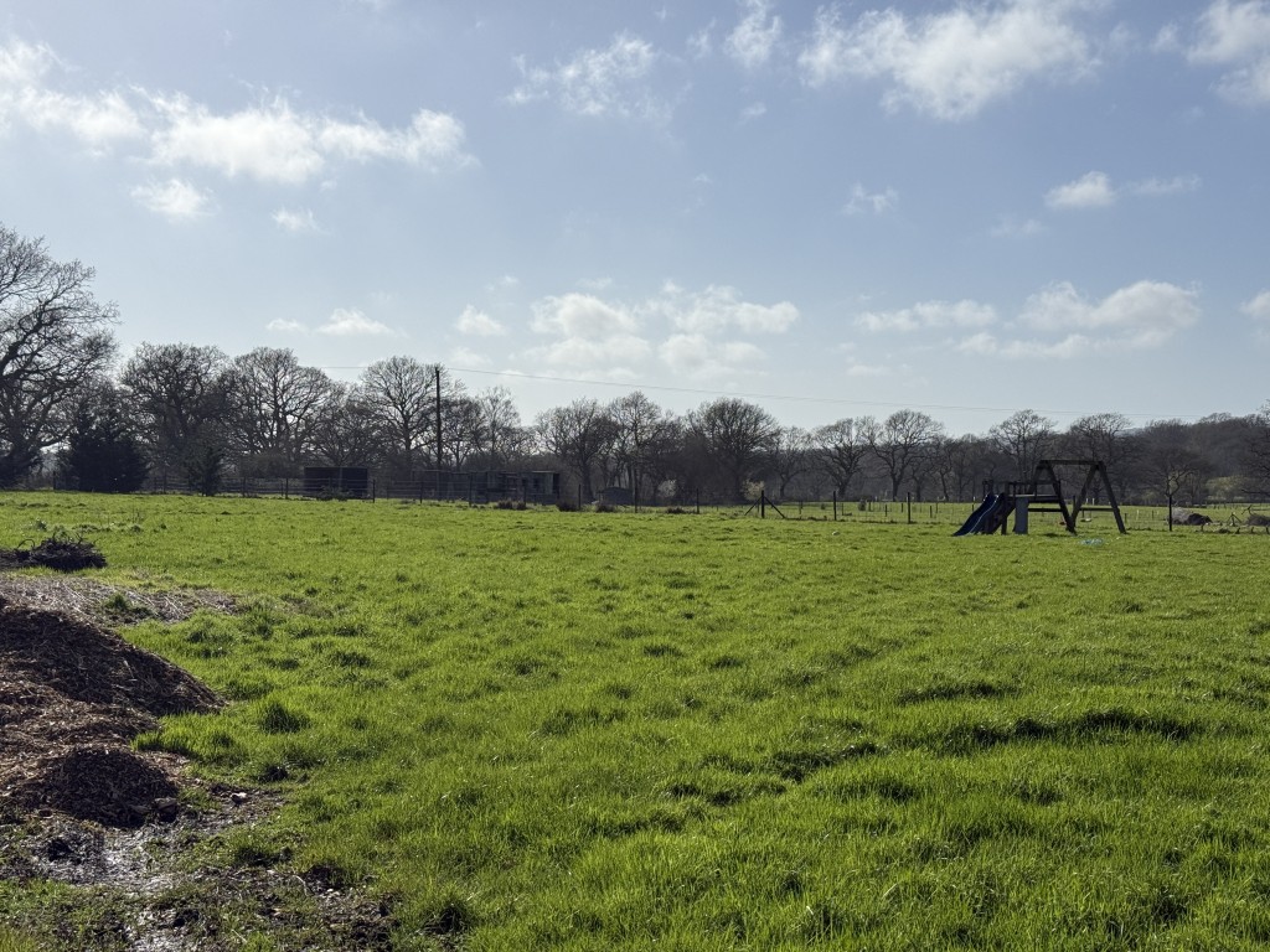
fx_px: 1761
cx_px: 635
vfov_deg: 30.3
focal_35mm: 48
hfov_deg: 39.7
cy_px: 476
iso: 50
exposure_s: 1/11364
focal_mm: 6.76
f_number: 1.78
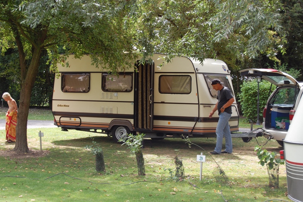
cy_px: 101
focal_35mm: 82
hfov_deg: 24.6
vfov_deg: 16.5
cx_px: 152
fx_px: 694
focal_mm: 55
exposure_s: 1/125
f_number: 5.6
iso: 200
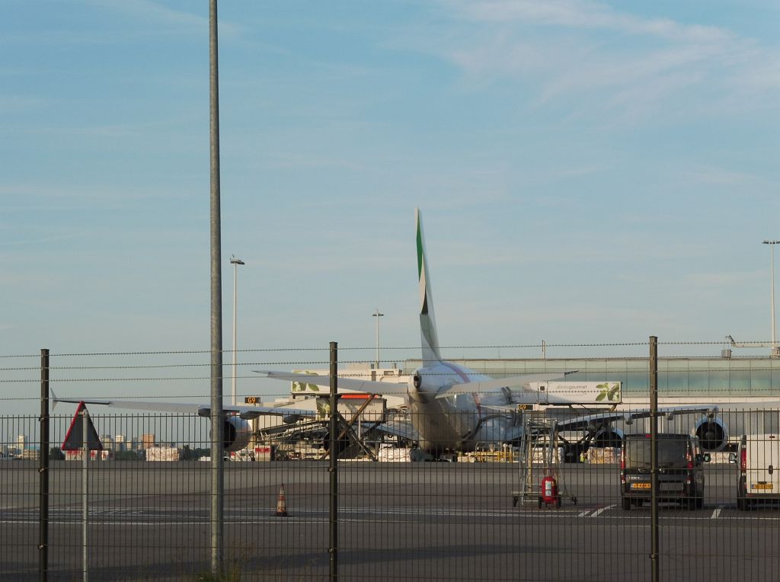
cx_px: 390
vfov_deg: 12.1
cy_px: 291
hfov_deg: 16.2
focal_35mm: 122
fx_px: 2744
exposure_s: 1/250
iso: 100
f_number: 7.1
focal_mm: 21.8
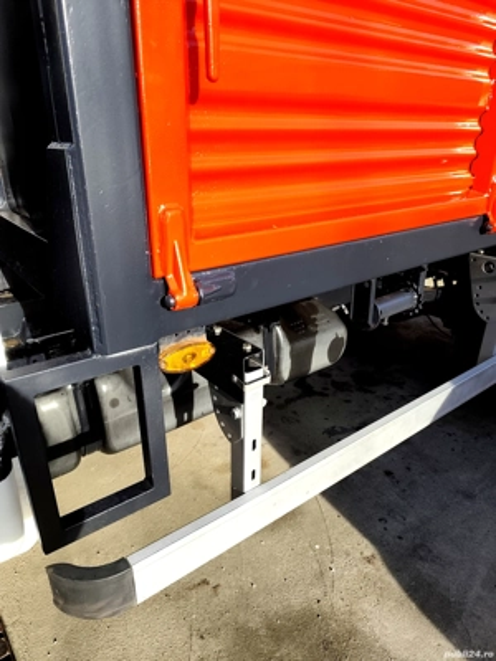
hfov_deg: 58.9
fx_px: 439
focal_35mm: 23
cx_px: 248
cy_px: 330
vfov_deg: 73.9
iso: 50
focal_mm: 6.19
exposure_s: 1/256
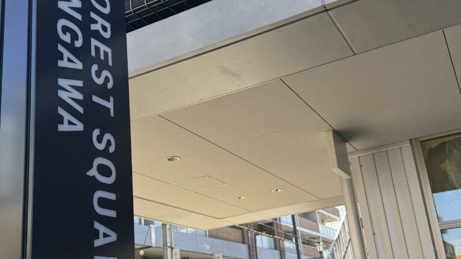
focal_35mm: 44
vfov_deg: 27.1
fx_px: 538
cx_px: 211
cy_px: 146
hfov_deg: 46.4
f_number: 1.78
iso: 80
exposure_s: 1/747
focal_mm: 6.76
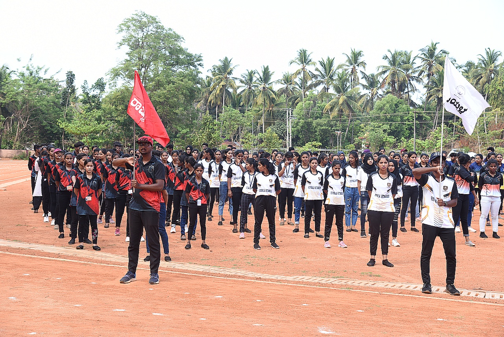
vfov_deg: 21.9
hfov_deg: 32.4
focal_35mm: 62
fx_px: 868
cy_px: 168
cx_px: 252
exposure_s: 1/125
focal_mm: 62
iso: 200
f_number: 5.6
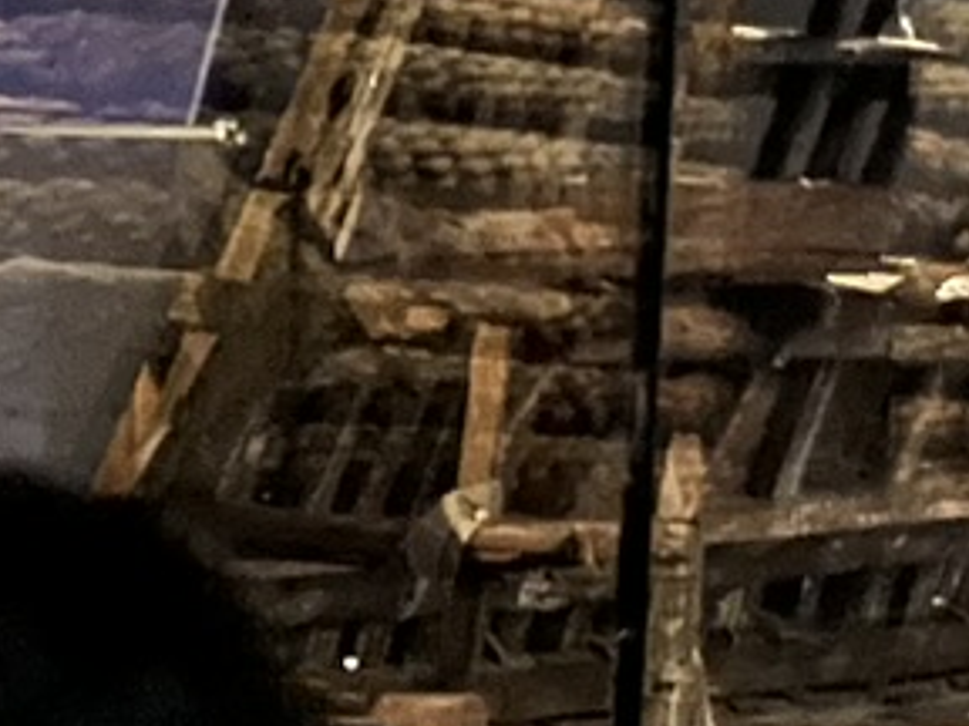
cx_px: -404
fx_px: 5179
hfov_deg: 10.4
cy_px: 1247
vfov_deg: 7.8
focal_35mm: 185
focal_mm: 5.1
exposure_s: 1/5
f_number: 1.6
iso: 2000
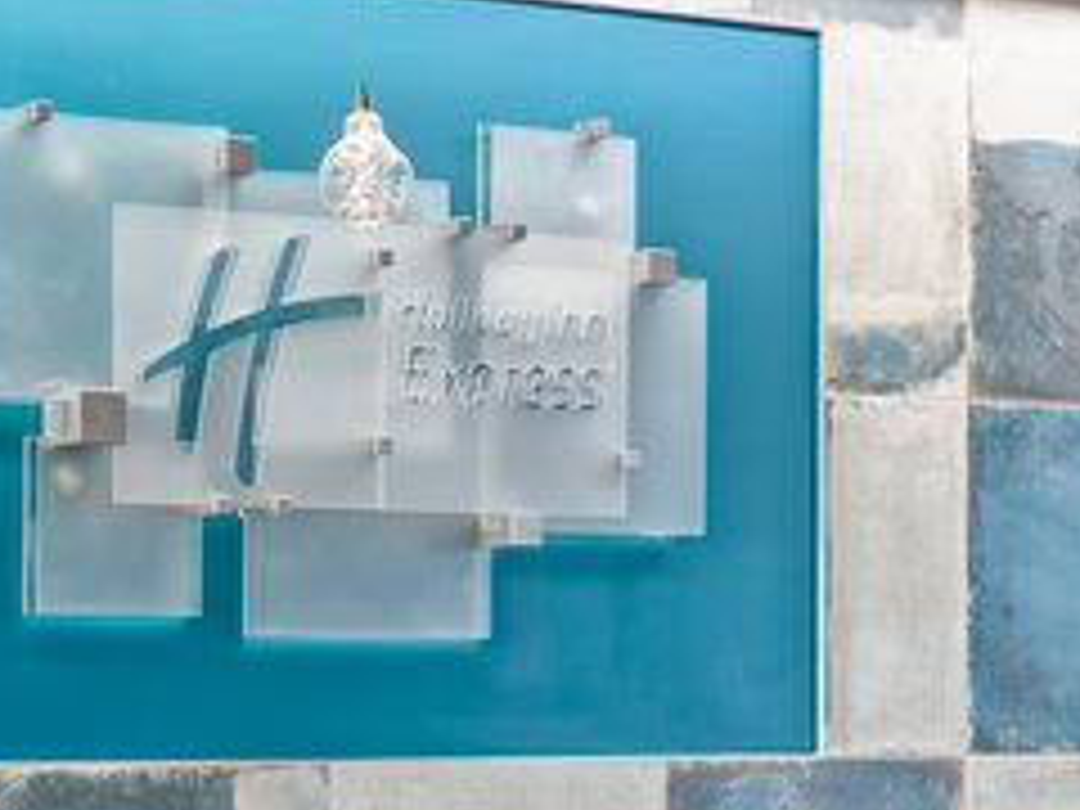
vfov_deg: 13.1
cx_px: 382
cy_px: 792
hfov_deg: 17.5
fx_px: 3494
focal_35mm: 112
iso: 200
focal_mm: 35
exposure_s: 1/10
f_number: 7.1
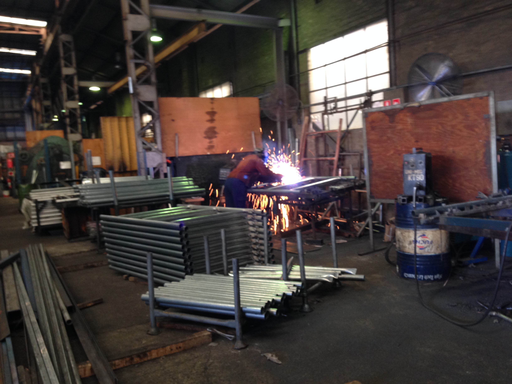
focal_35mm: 33
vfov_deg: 42.9
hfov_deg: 55.4
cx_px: 256
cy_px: 192
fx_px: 488
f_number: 2.4
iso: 100
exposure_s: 1/20
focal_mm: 4.12
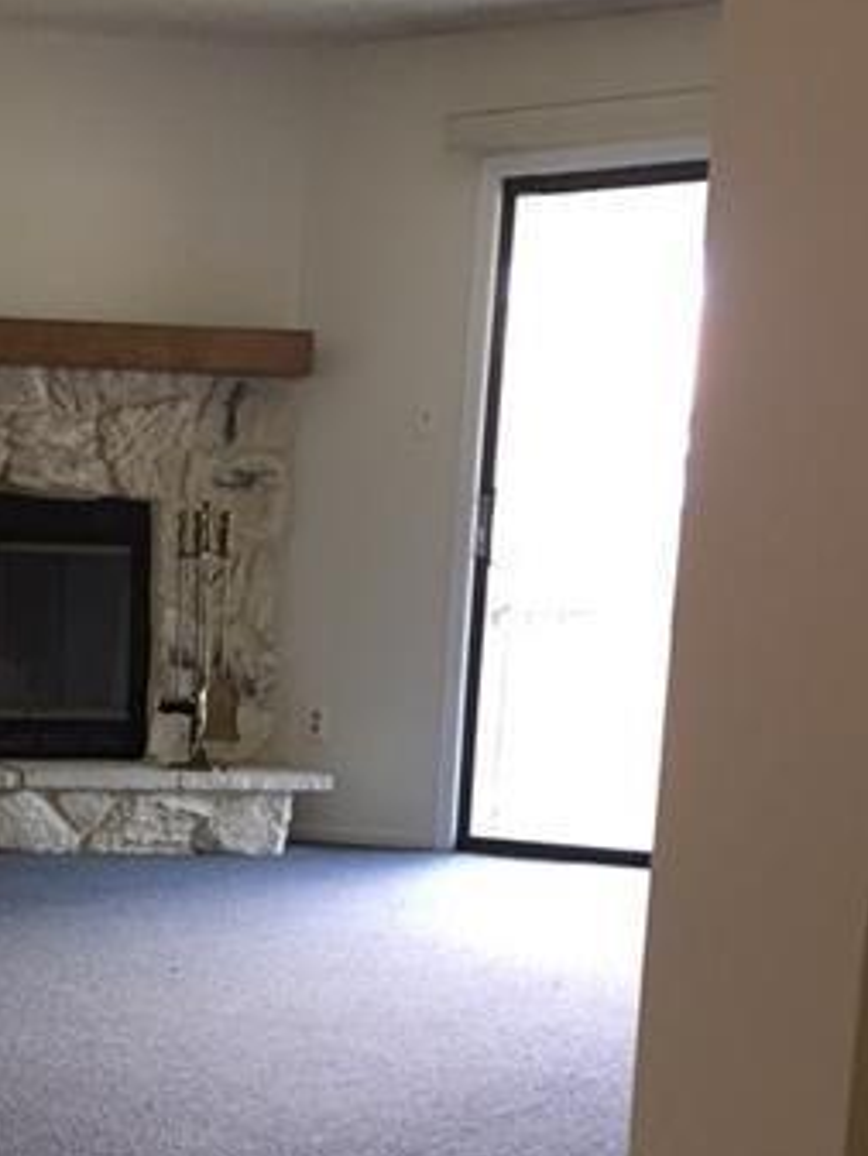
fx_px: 2205
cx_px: 48
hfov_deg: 21.6
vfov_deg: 28.2
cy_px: 1063
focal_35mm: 66
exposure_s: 1/30
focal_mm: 4.15
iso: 80
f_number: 2.2
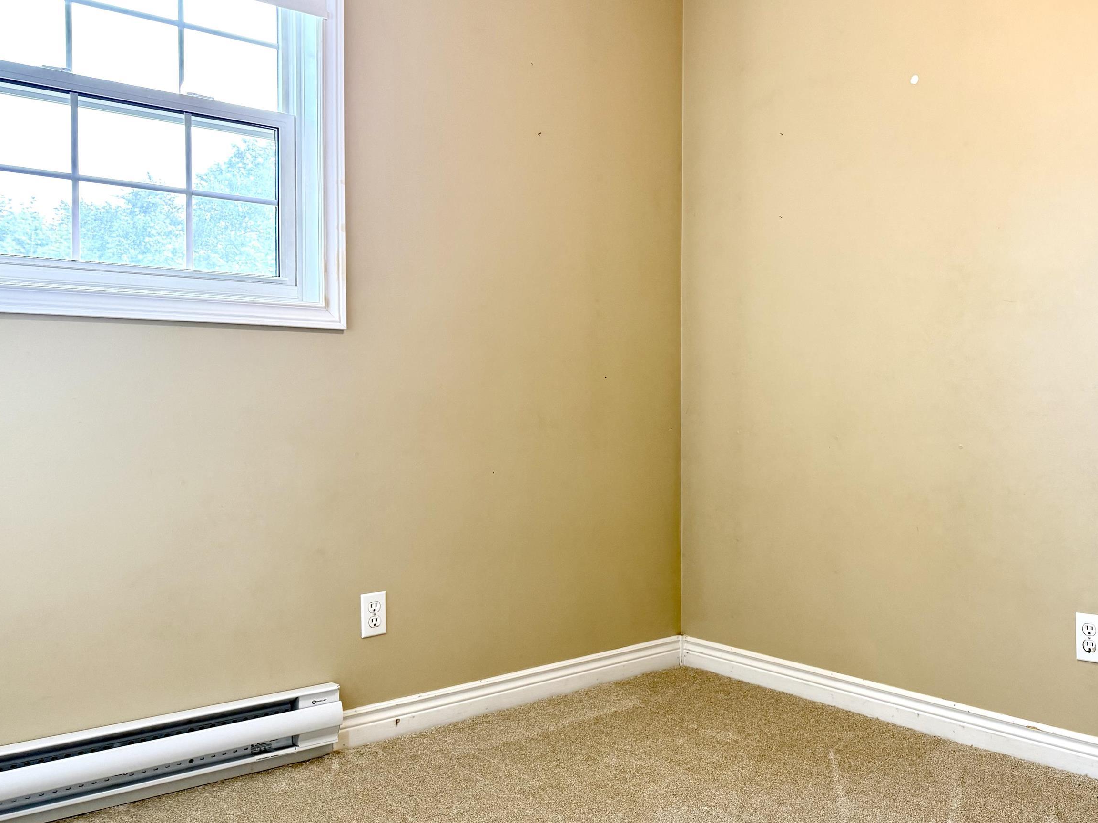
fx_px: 1015
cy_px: 419
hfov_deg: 56.2
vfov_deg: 44.2
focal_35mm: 32
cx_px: 683
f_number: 1.78
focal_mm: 6.76
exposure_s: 1/120
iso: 200
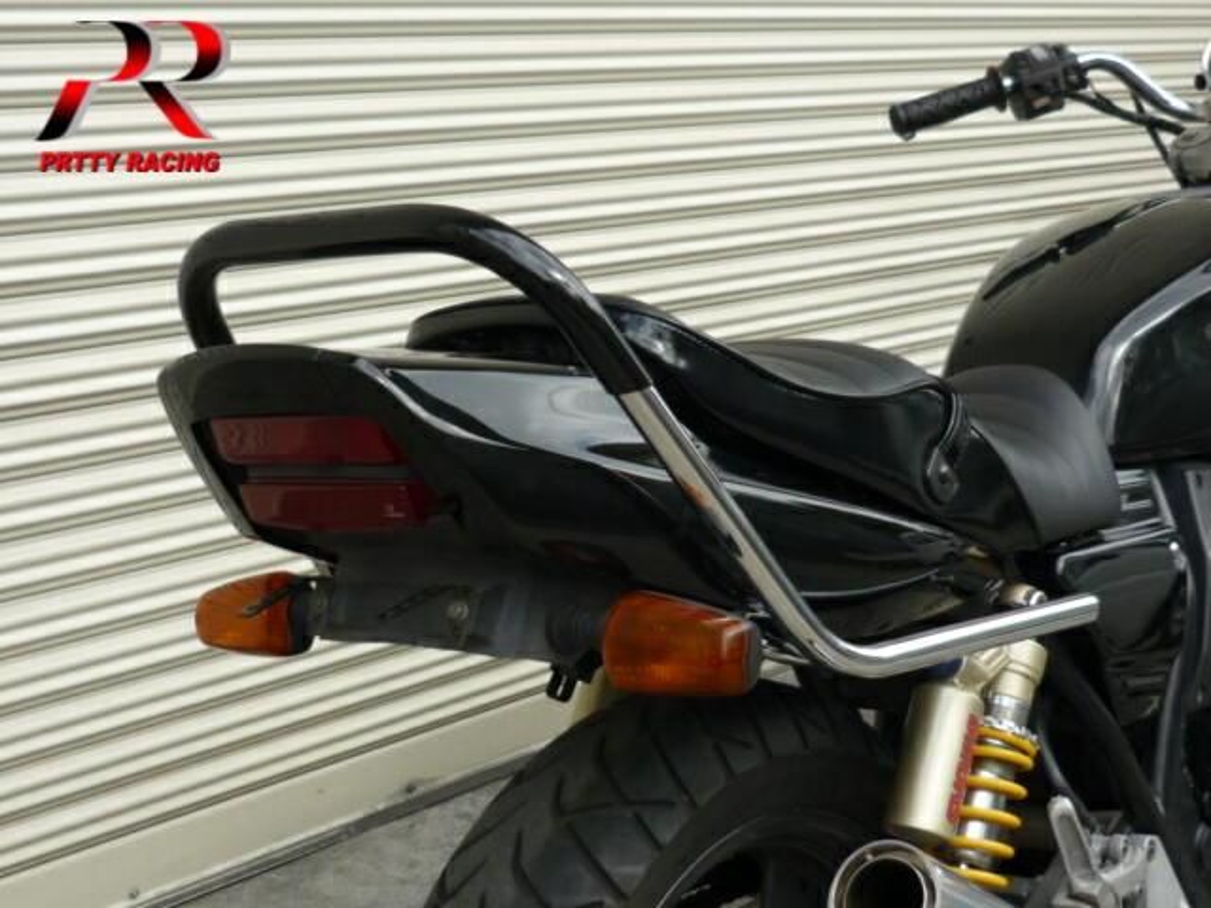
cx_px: 606
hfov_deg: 33.2
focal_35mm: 58
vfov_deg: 25.2
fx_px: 2029
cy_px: 454
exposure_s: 1/500
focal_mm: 6
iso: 100
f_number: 2.9
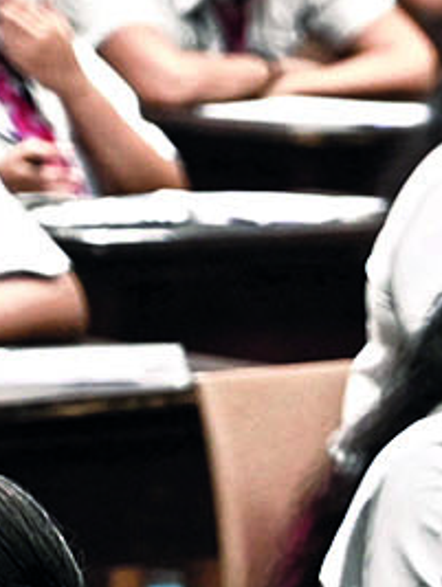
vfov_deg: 3.9
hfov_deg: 2.9
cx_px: 629
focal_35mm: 505
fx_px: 8577
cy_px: 721
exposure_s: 1/200
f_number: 4
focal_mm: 70
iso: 1600
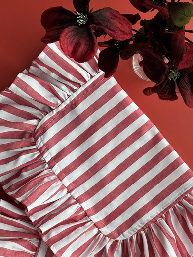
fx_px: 602
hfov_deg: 18.2
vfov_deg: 23.7
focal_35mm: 81
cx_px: 104
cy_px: 206
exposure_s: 1/201
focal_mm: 6.76
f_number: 1.78
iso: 50
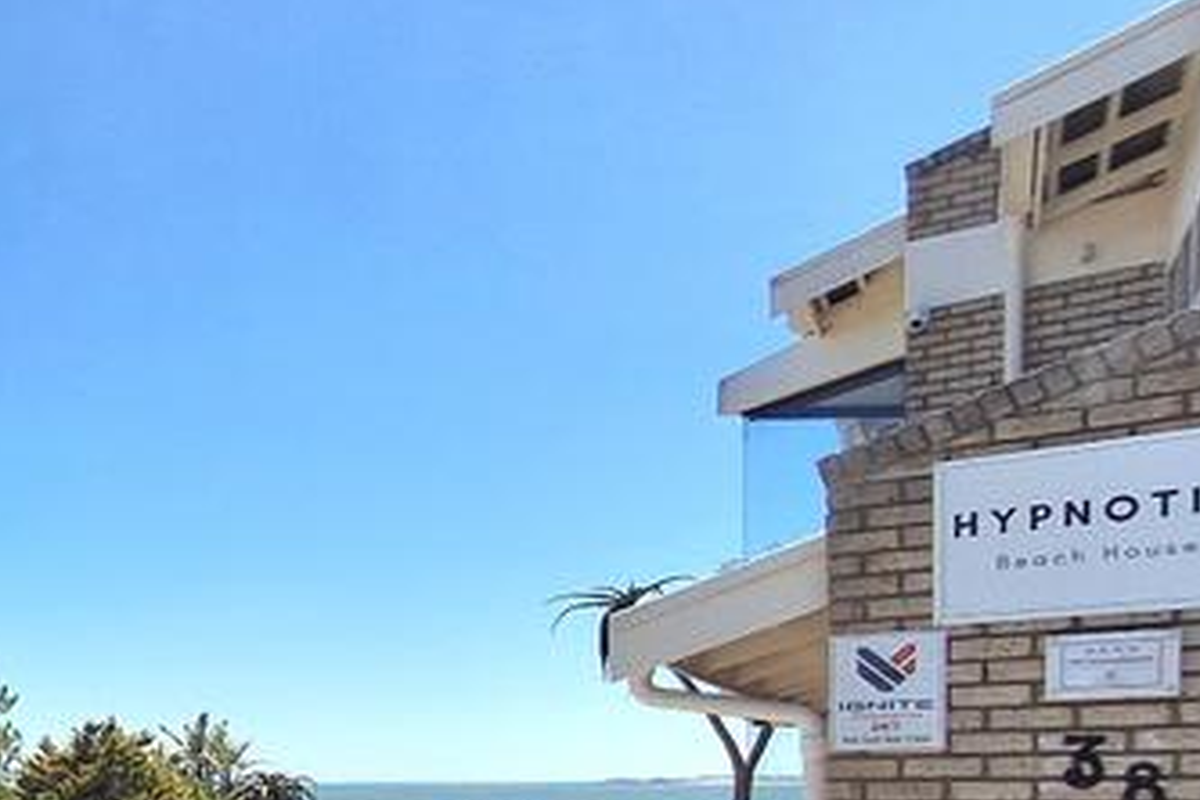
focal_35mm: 40
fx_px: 1333
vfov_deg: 30.8
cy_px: 813
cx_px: -144
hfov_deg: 39.1
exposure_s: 1/2500
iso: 40
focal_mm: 1.64
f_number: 2.2
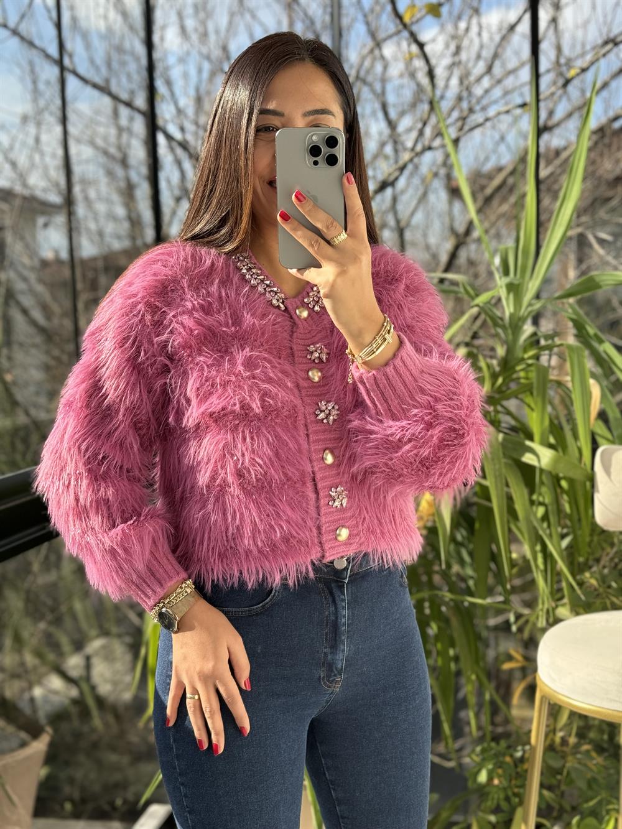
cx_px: 311
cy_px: 414
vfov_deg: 39.7
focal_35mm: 48
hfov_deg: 30.3
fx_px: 1150
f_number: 1.78
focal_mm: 6.76
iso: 64
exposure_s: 1/582
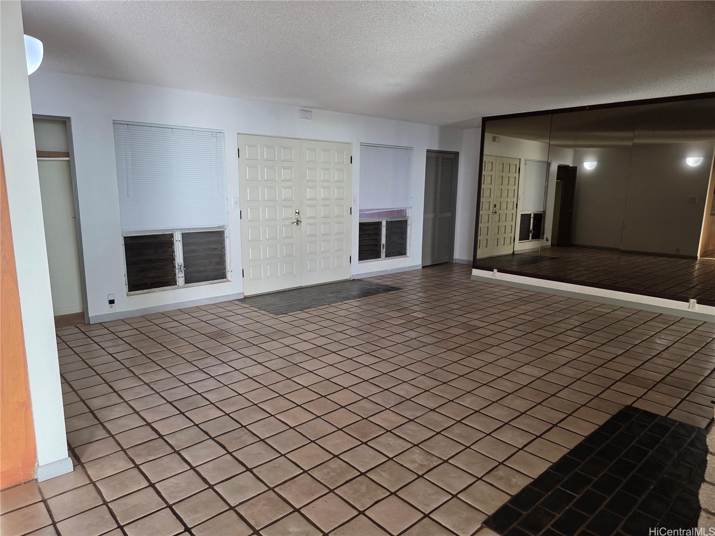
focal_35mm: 23
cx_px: 358
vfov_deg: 58.9
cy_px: 268
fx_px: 475
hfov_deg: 73.9
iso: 100
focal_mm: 6.3
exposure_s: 1/120
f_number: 1.7
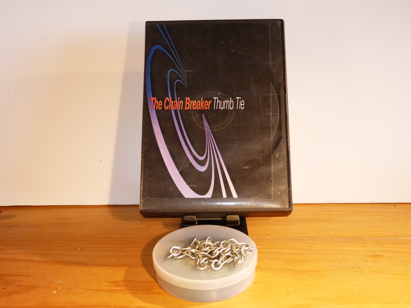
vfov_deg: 30.9
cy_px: 154
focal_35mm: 47
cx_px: 206
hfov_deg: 40.4
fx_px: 558
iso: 320
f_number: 3.2
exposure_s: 1/60
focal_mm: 8.5
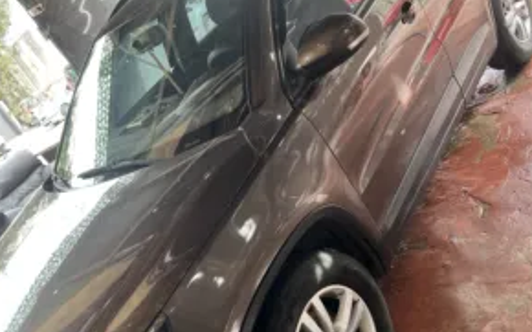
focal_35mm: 38
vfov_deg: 33.5
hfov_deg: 51.6
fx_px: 551
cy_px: 172
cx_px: 262
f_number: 1.5
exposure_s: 1/121
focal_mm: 5.7
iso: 50
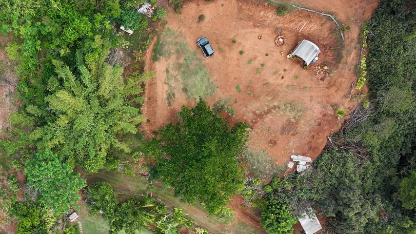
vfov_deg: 24.3
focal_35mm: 49
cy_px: 156
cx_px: 42
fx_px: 541
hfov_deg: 39.1
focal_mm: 12.29
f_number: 2.8
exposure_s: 1/15
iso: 220
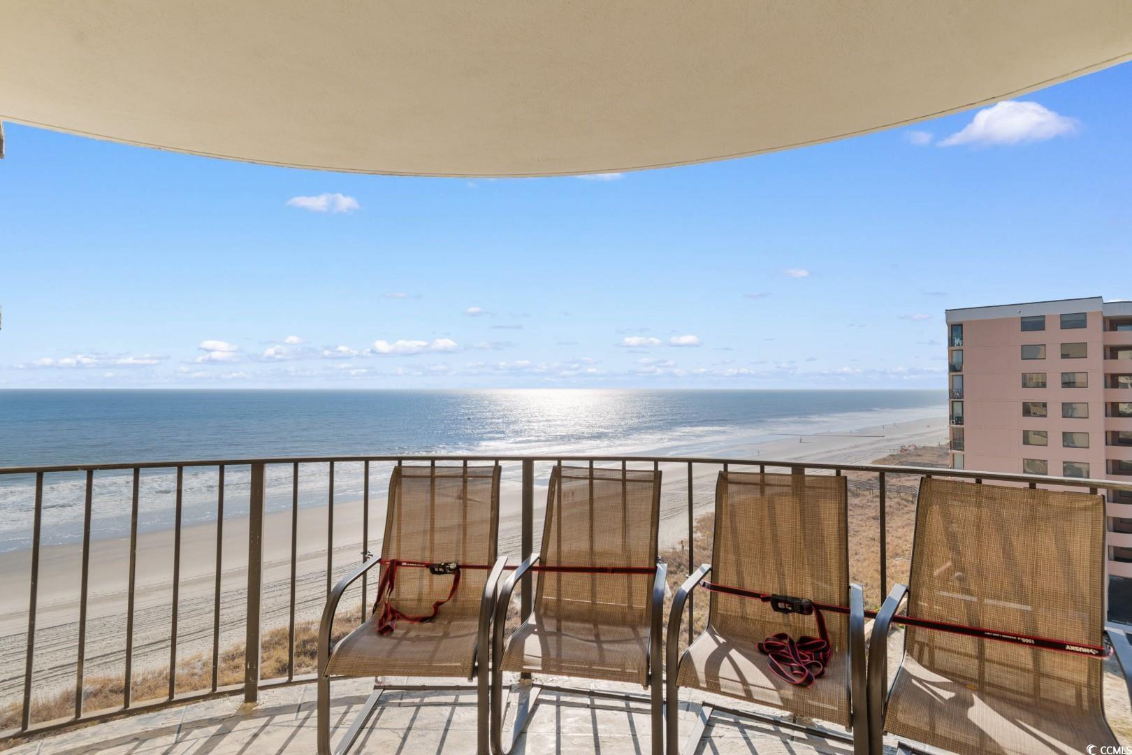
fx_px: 535
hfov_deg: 93.3
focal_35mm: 17
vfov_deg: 70.4
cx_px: 566
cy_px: 378
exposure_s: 1/500
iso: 100
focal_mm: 11.5
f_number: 11
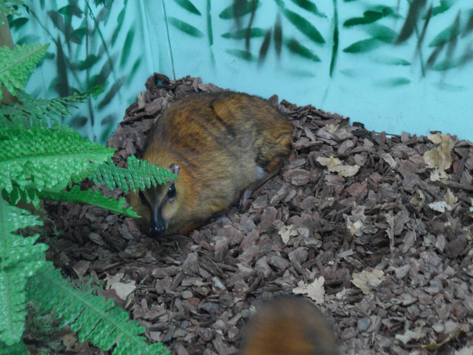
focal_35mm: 120
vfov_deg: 12.3
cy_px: 178
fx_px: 1640
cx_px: 236
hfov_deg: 16.4
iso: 400
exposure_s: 1/8
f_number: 4.4
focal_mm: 20
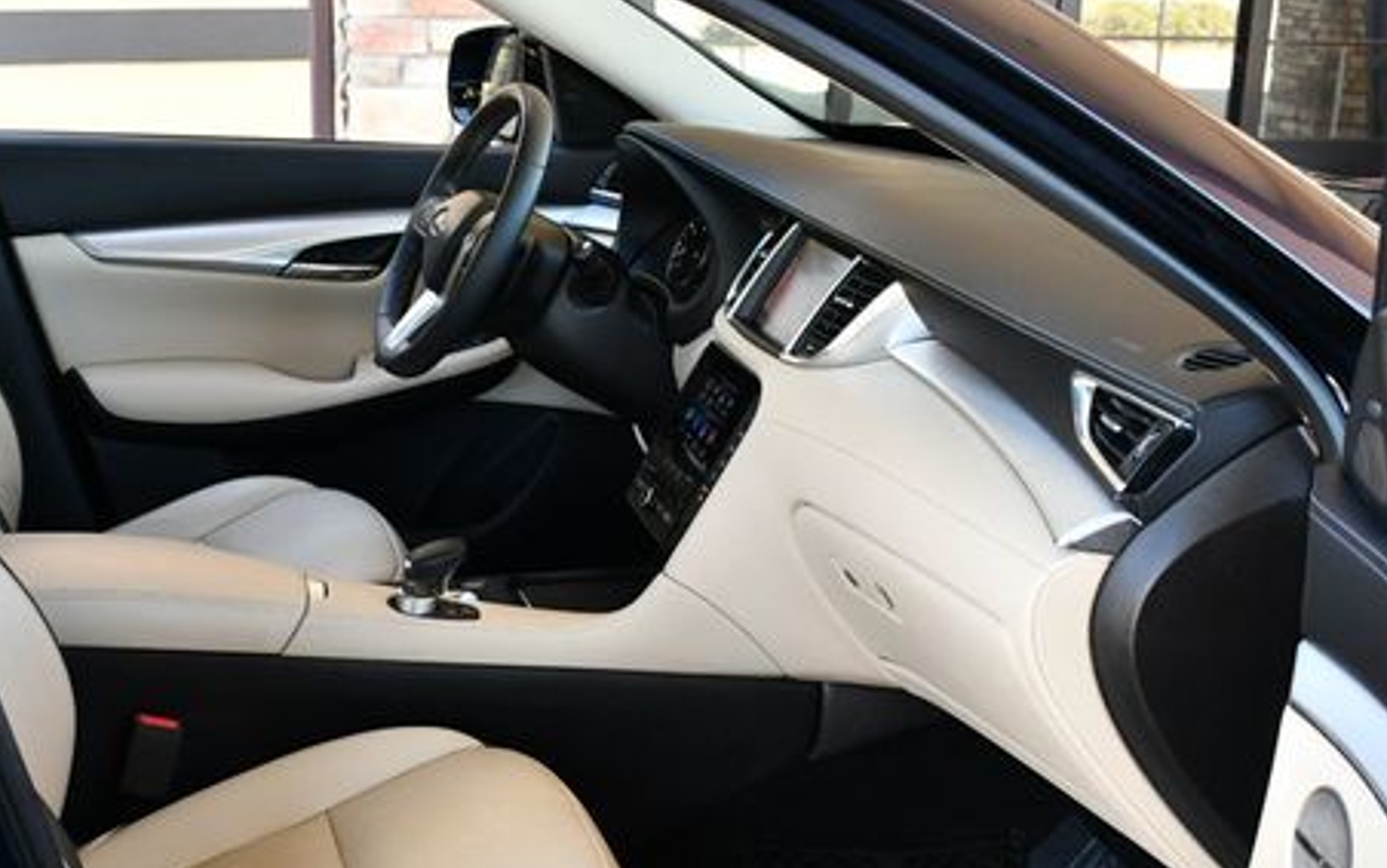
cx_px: 509
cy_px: 650
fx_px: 1967
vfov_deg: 24.6
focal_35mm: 52
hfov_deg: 38.6
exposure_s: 1/250
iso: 720
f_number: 3.5
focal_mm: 18
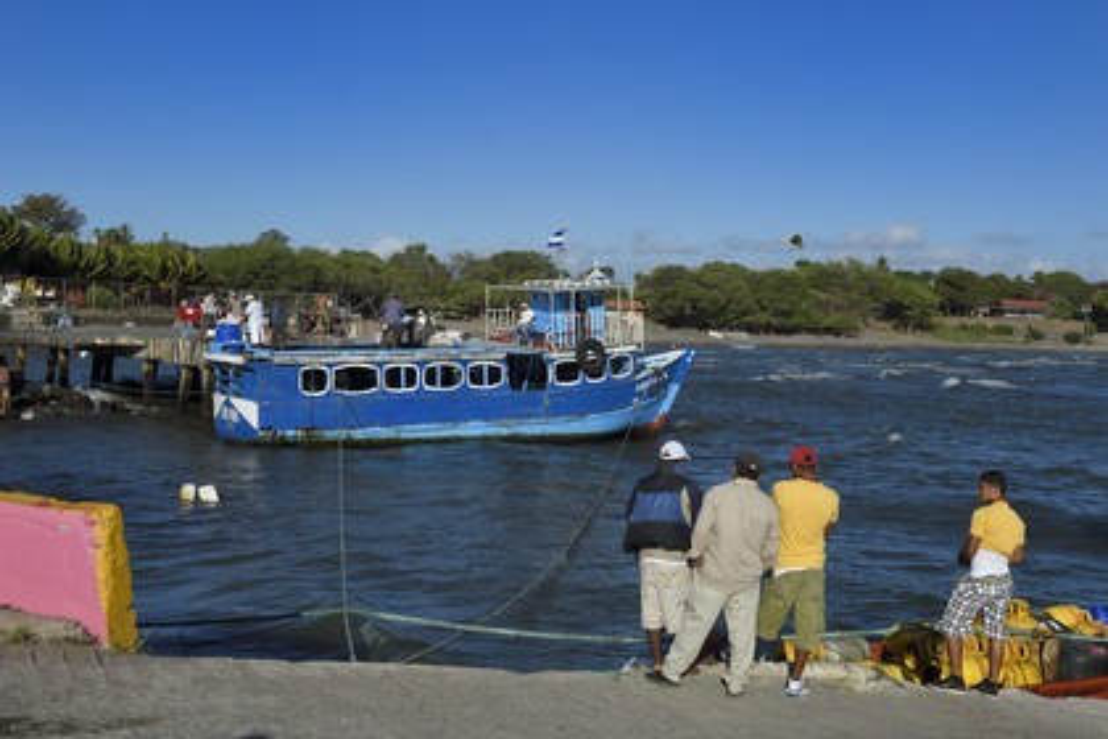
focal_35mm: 42
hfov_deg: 46.4
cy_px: 370
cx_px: 554
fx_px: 1293
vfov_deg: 31.9
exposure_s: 1/200
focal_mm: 42
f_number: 20
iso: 200
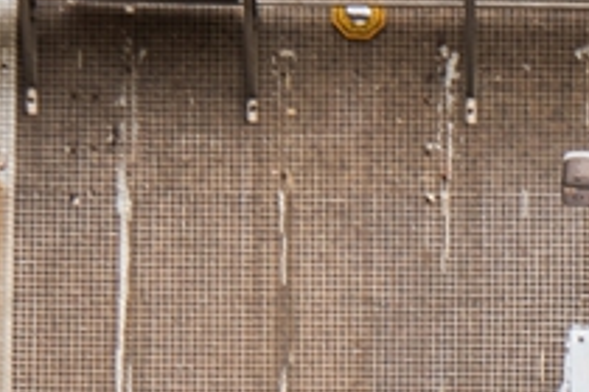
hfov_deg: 4.5
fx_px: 7476
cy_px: 1215
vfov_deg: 3.0
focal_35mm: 457
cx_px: 569
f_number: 9
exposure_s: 1/100
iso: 200
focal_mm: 60
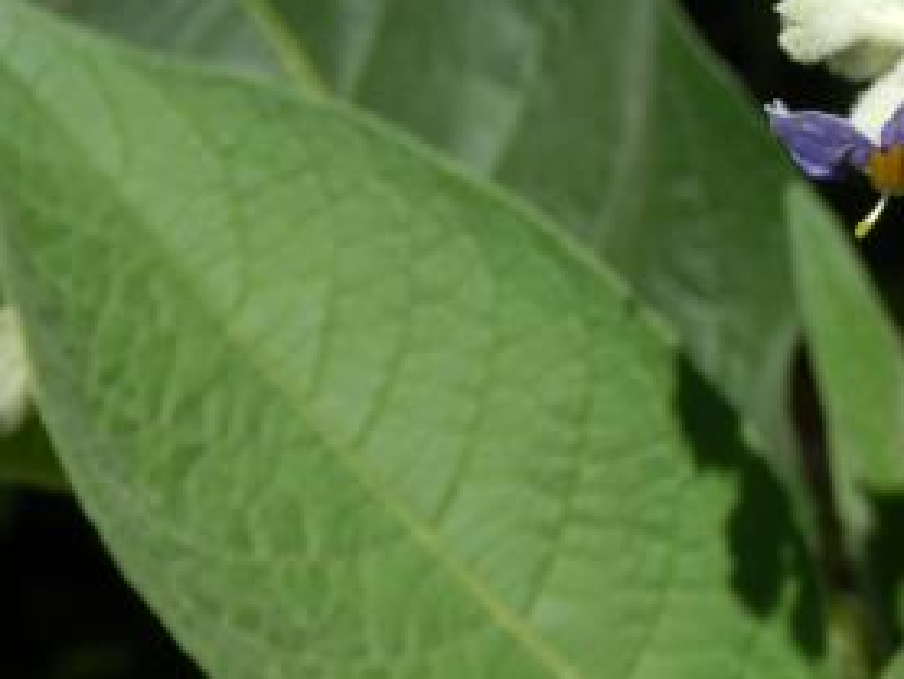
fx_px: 2717
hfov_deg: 18.3
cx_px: 959
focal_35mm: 104
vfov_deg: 13.9
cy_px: -91
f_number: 3.8
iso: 80
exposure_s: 1/640
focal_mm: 8
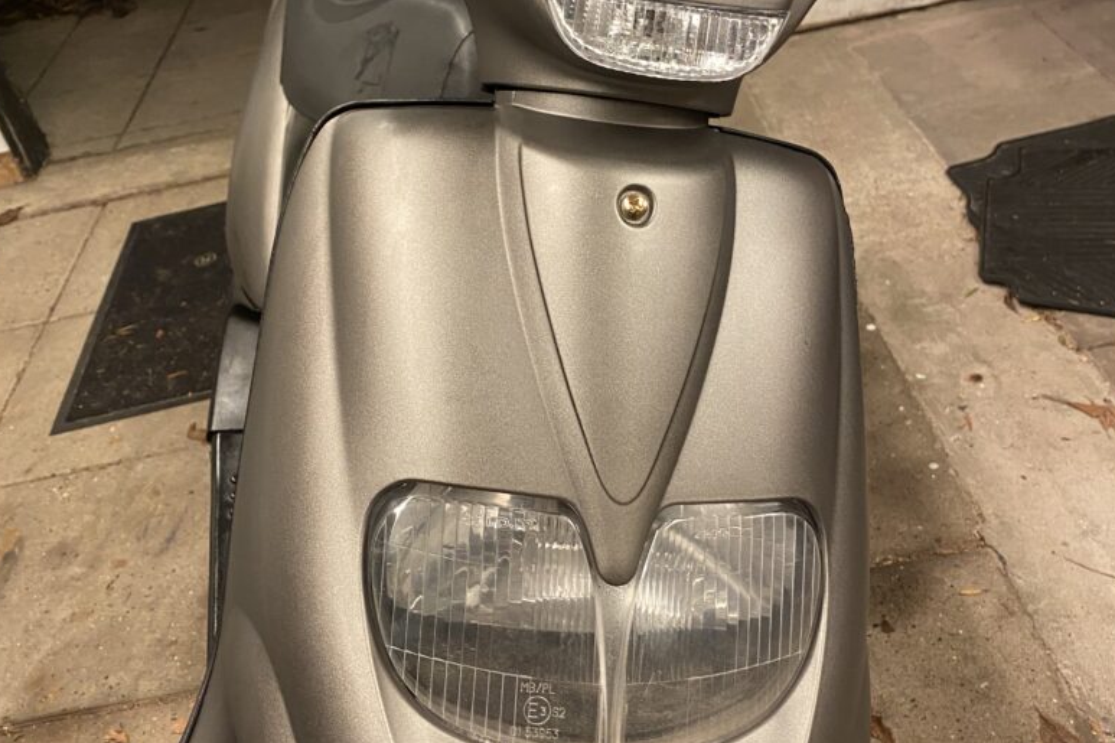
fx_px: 867
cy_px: 315
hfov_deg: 65.5
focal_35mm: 28
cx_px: 558
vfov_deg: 46.2
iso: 200
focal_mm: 4.25
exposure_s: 1/50
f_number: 1.8
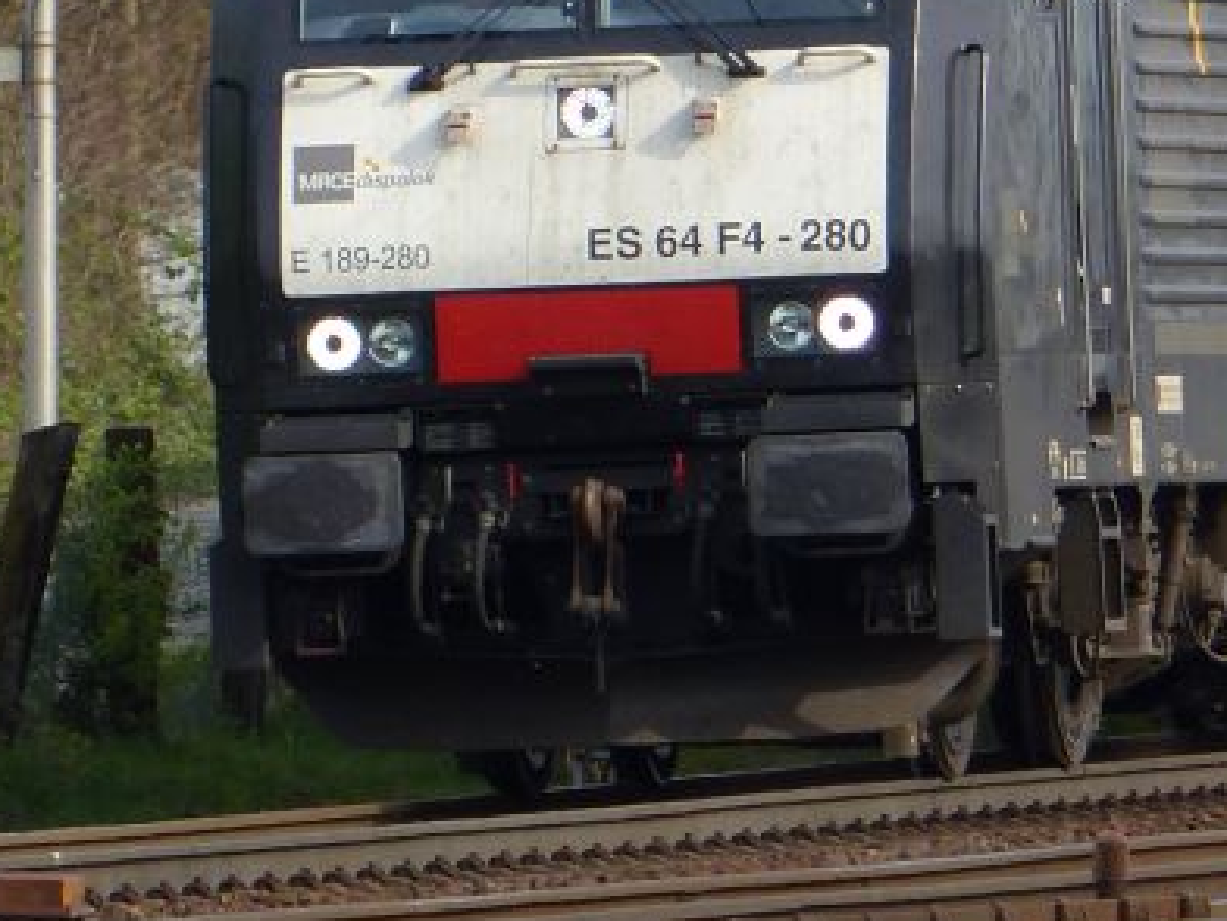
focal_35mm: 1034
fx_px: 36651
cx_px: 1136
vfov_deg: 1.4
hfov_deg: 1.9
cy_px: 116
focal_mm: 60.8
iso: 100
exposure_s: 1/500
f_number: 3.5
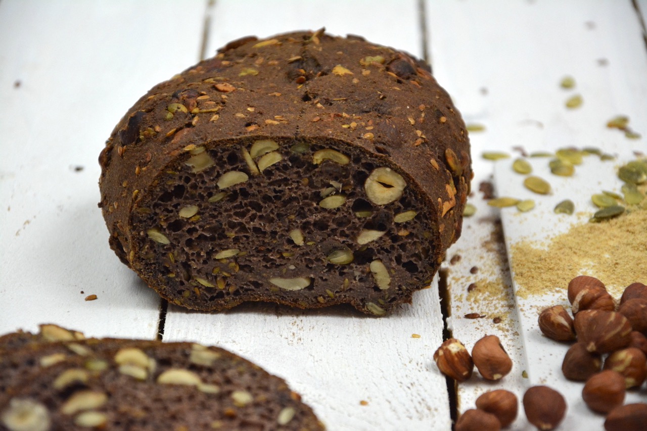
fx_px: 2830
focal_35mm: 158
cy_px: 216
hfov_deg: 13.0
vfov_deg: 8.7
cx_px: 324
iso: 2000
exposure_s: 1/125
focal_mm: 105
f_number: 5.6
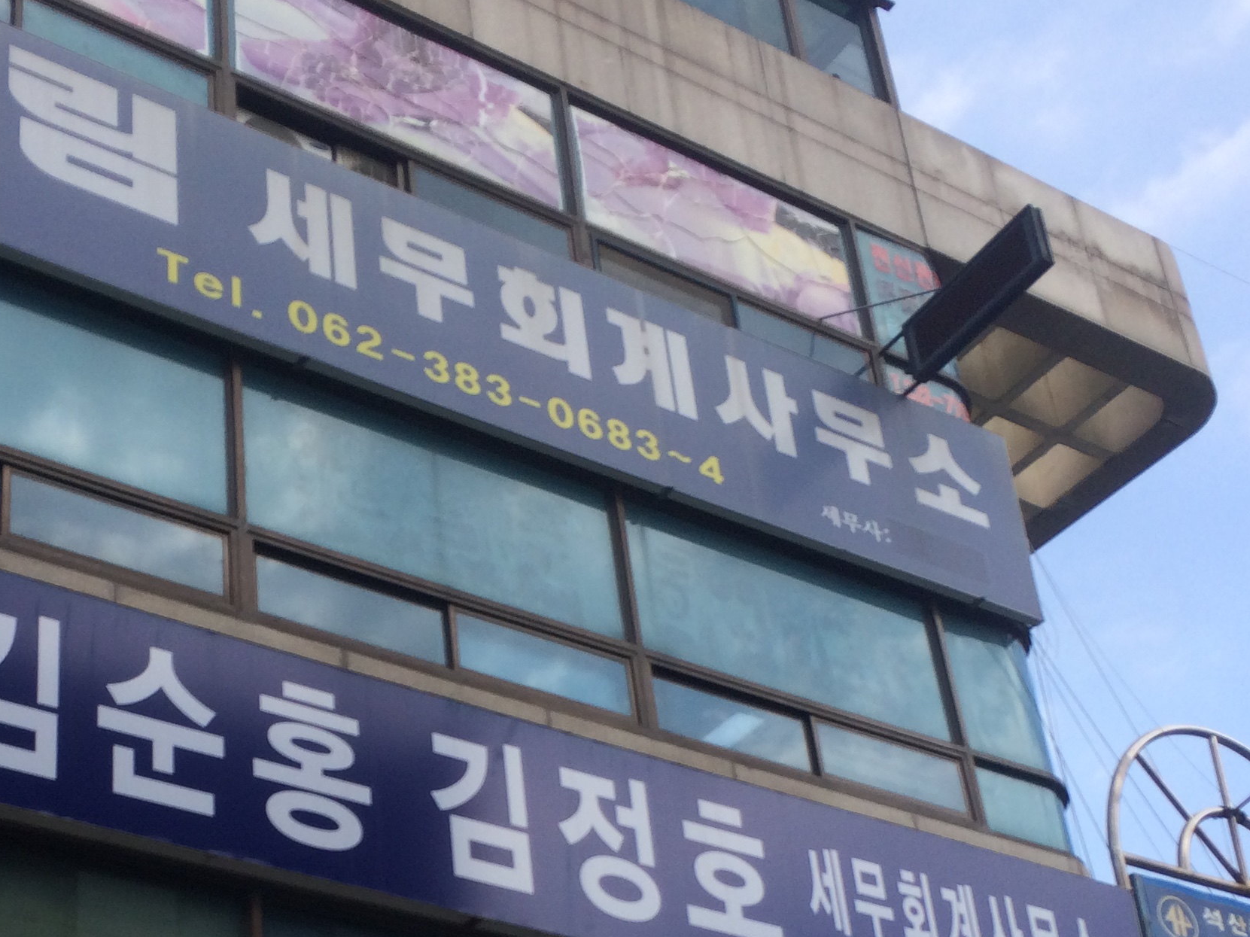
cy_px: 908
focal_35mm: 57
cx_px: 379
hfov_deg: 33.4
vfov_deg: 24.6
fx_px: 2058
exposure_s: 1/1244
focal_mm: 4.15
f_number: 2.2
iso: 32
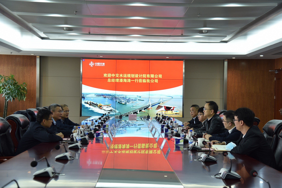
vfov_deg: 24.6
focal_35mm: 55
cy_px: 94
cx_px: 141
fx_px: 431
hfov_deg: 36.3
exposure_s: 1/80
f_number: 4.5
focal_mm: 55
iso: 640
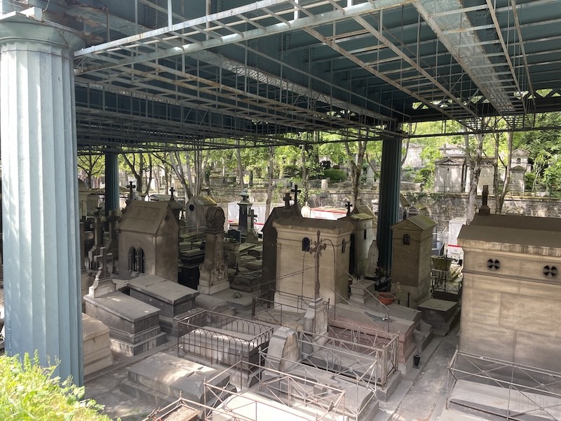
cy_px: 210
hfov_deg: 67.3
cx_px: 280
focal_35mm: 26
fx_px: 421
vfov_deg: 53.1
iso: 32
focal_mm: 4.2
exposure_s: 1/121
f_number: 1.6
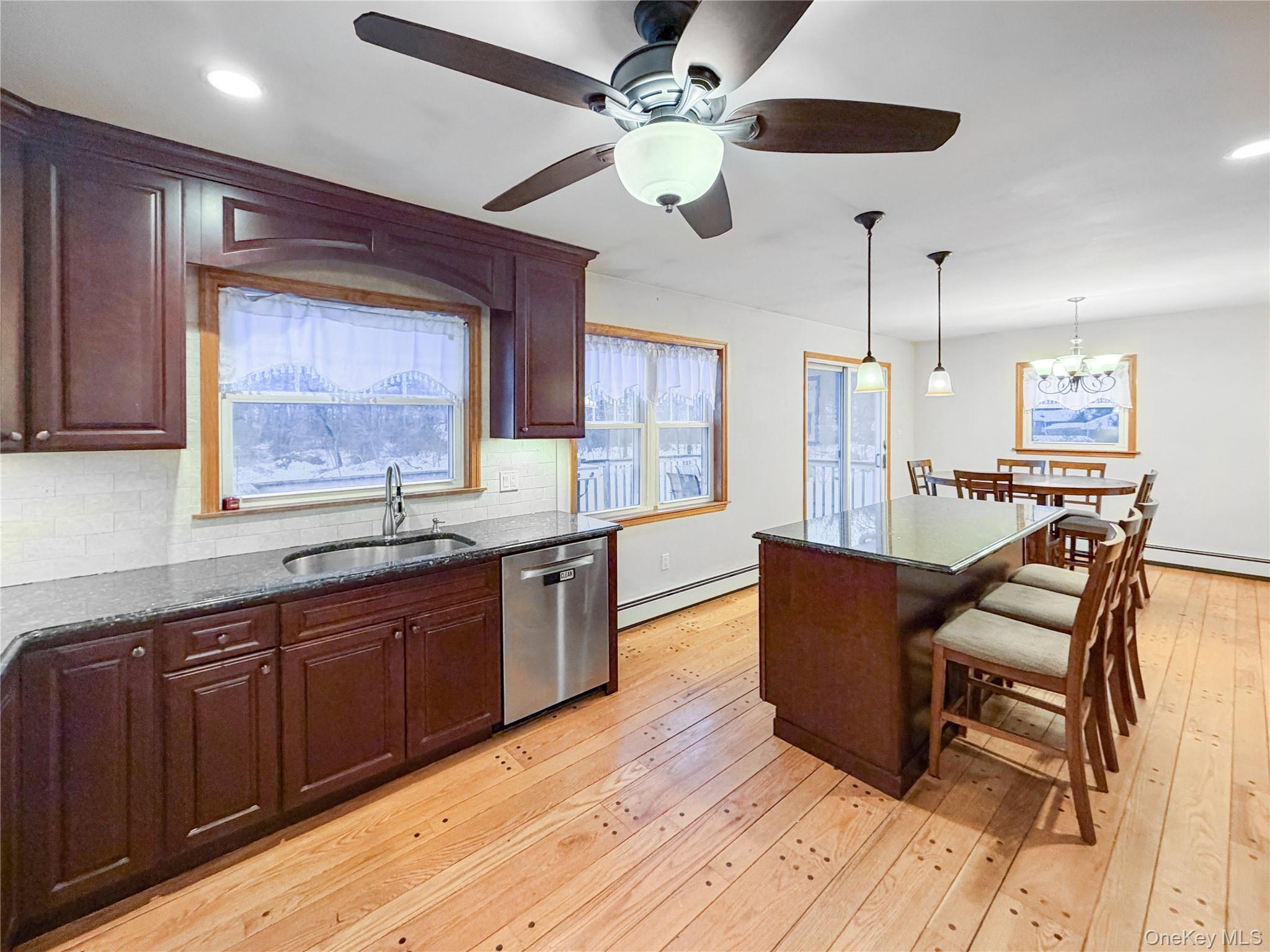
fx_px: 514
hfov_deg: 102.1
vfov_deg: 85.7
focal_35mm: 14
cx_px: 635
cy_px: 476
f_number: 2.2
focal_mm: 2.22
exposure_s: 1/60
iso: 400
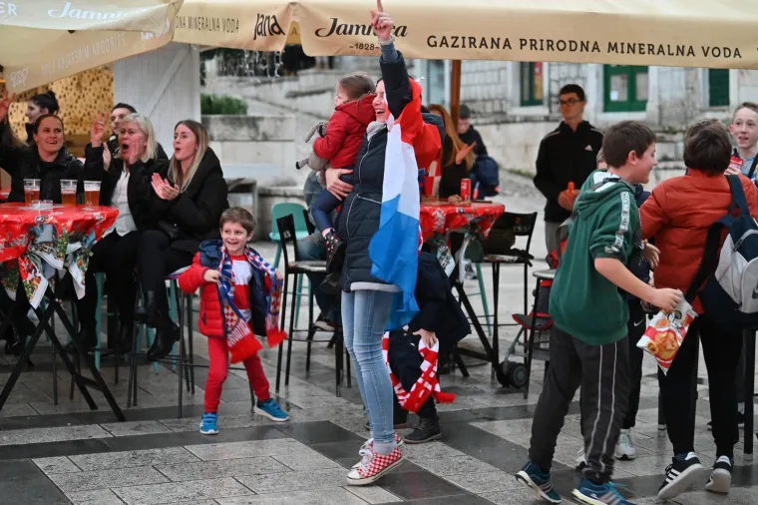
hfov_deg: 28.9
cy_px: 252
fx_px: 1473
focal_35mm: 70
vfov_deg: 19.4
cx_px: 379
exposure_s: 1/160
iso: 2000
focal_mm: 70
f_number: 3.2
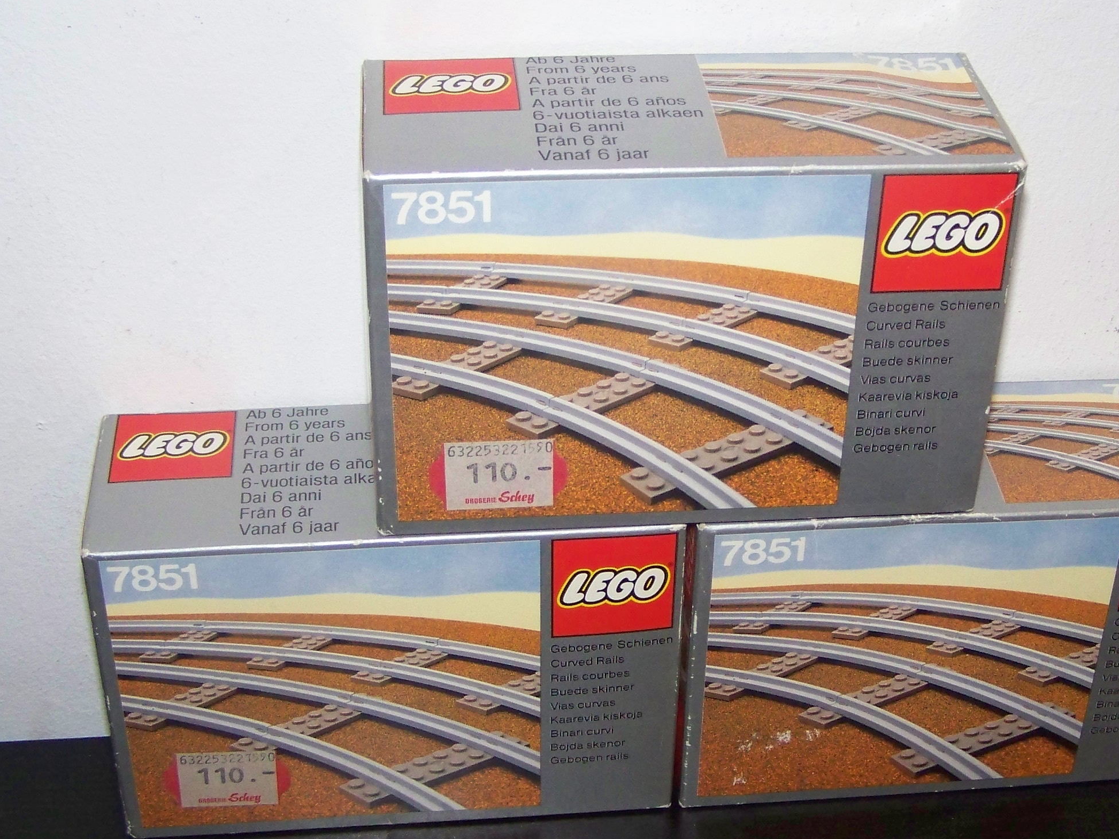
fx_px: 1939
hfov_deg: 32.1
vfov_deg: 24.4
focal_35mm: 60
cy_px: 436
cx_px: 680
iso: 200
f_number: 2.8
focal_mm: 6.3
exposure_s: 1/30
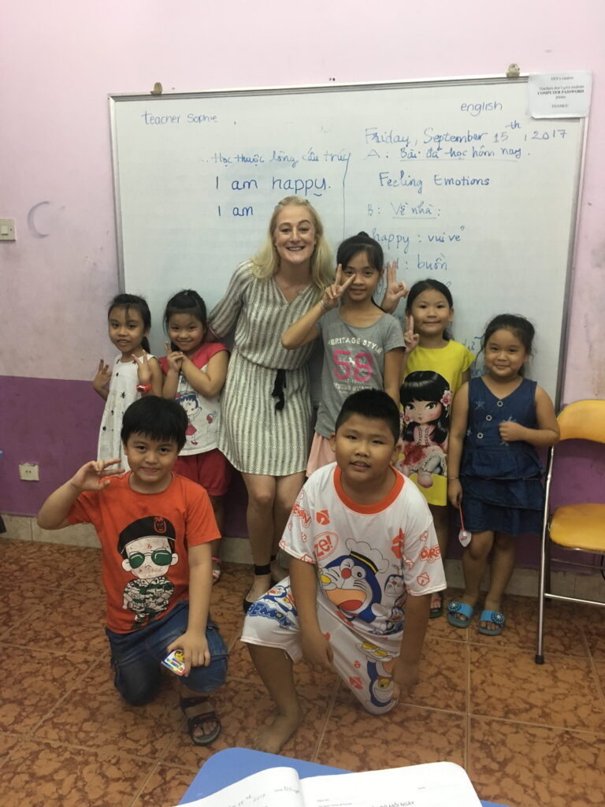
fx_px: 676
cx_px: 302
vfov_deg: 61.7
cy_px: 404
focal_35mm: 29
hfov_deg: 48.2
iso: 125
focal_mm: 4.15
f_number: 2.2
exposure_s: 1/33
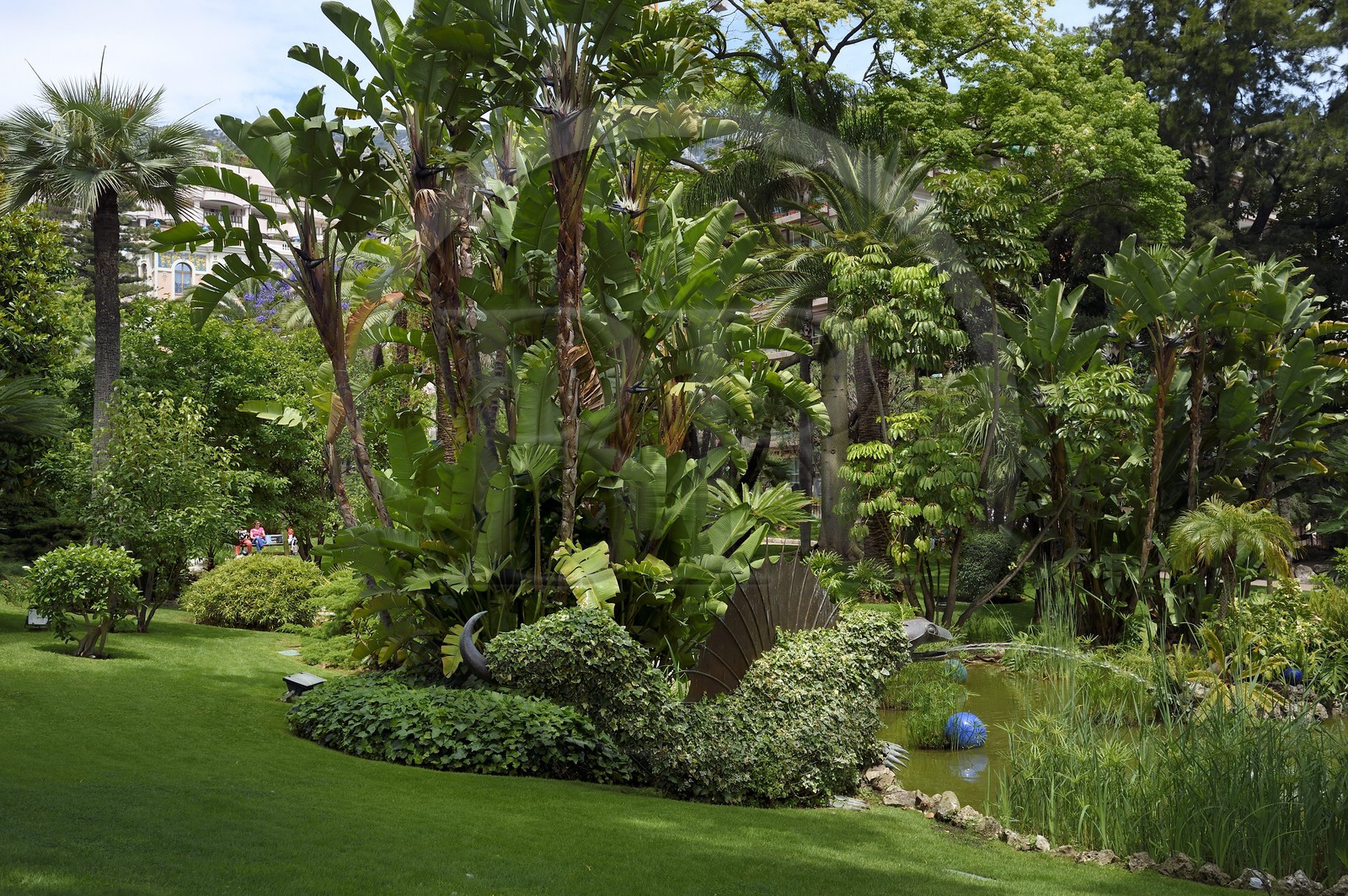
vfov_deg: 37.8
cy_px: 448
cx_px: 674
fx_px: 1309
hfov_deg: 54.5
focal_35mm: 35
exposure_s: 1/200
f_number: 9
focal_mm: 35
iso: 200
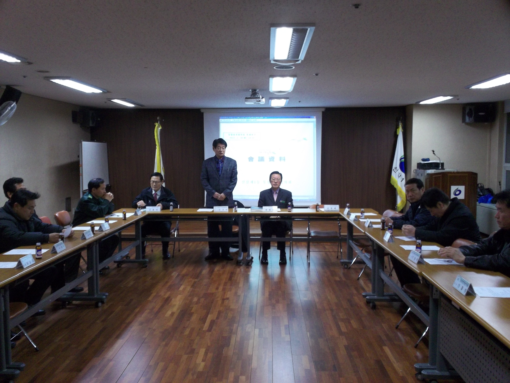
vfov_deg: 37.7
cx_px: 255
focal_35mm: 38
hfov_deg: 49.0
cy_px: 192
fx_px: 560
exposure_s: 1/8
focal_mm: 6.3
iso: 172
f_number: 4.5
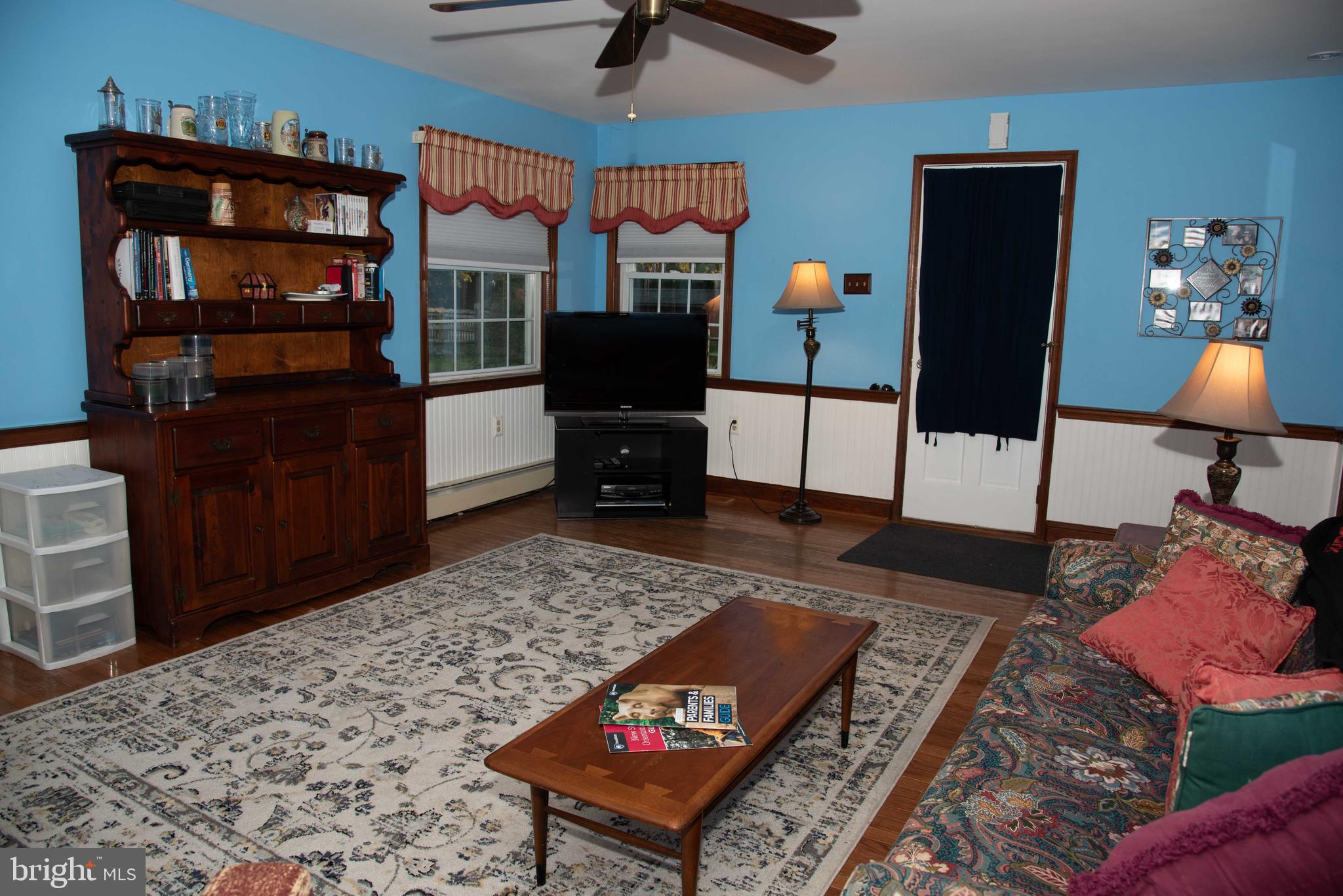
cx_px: 672
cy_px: 448
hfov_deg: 73.7
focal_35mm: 24
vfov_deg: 53.2
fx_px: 896
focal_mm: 24
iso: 400
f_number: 5.6
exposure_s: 1/100
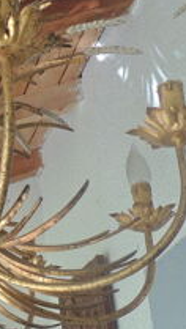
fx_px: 525
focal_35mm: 60
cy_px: 189
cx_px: -132
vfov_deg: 34.8
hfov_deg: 17.1
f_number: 3
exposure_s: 1/50
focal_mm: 4.3
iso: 100
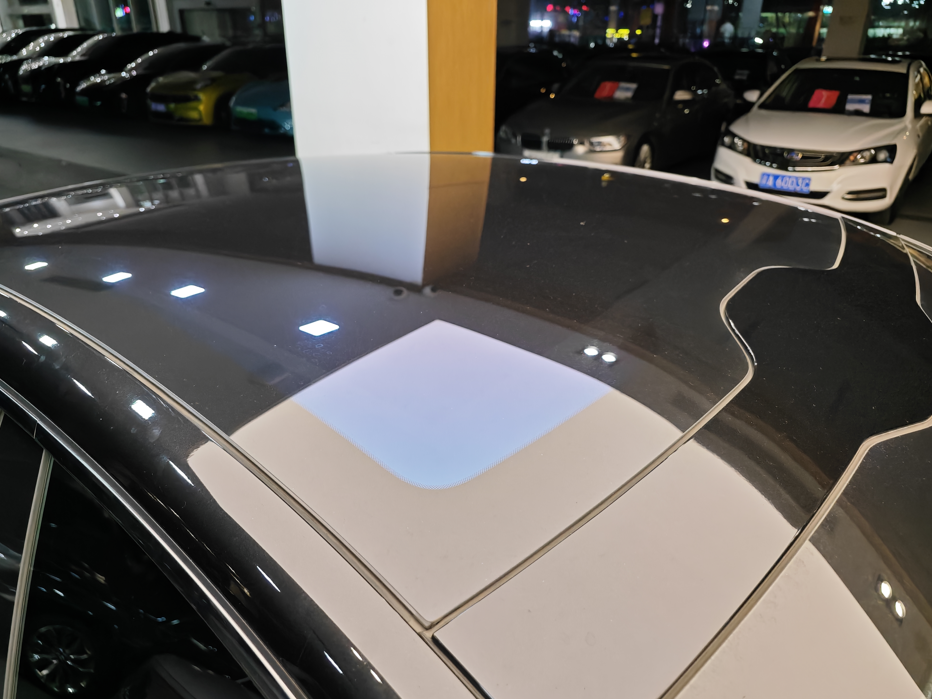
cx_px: 460
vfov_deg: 56.8
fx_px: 646
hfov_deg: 71.6
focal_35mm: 24
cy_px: 364
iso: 1250
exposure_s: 1/420
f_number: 1.9
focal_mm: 8.7
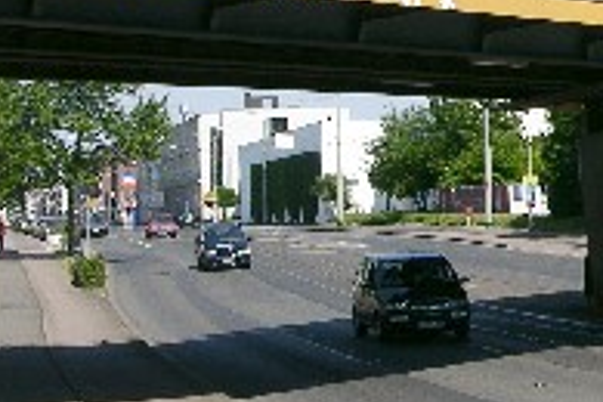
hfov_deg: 14.1
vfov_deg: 9.5
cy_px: 49
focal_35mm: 144
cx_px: 574
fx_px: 2412
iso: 50
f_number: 7.5
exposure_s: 1/150
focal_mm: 11.6
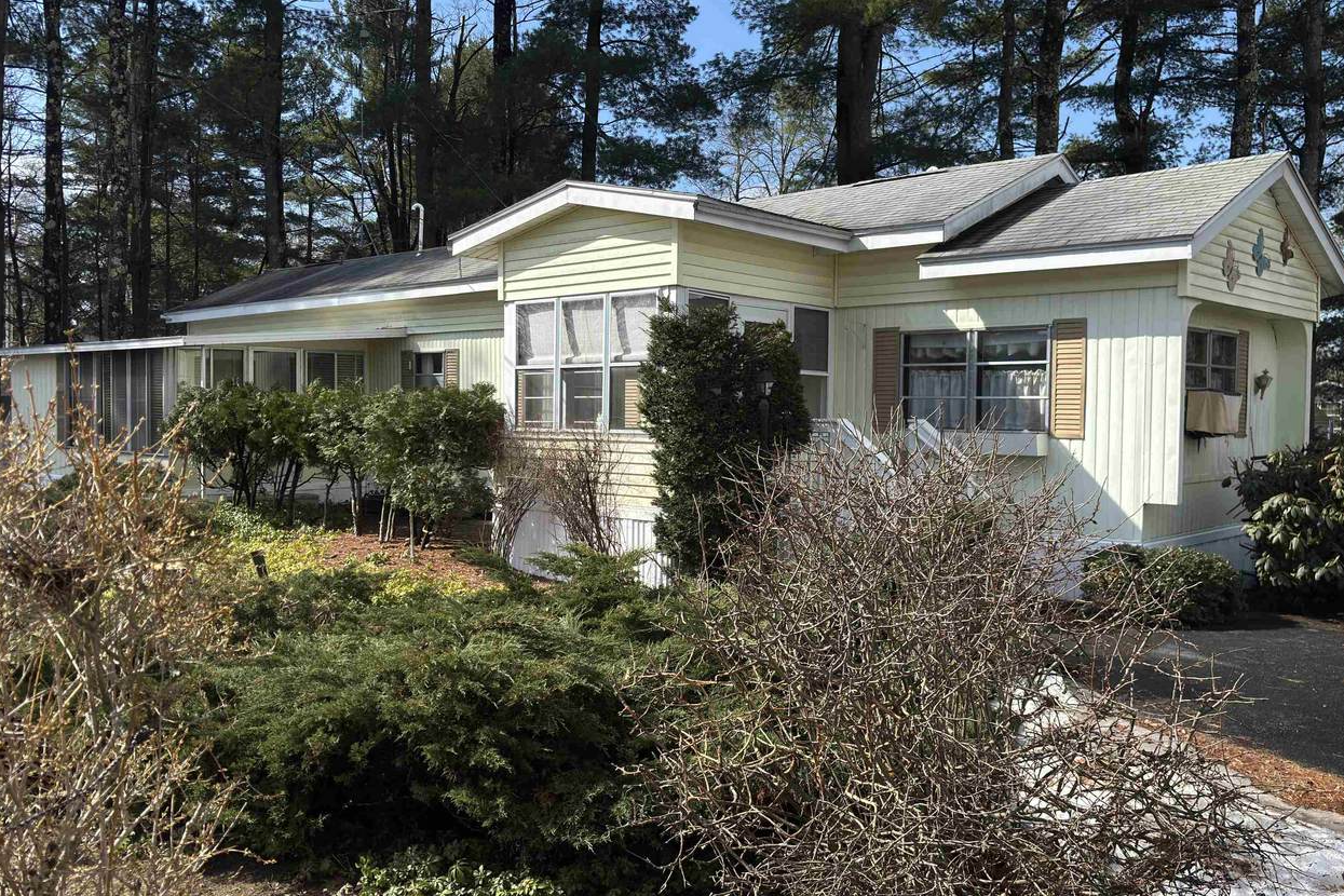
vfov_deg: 42.3
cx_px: 687
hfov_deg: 60.3
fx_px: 1157
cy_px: 448
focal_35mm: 31
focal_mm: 5.96
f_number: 1.6
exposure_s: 1/3663
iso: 50
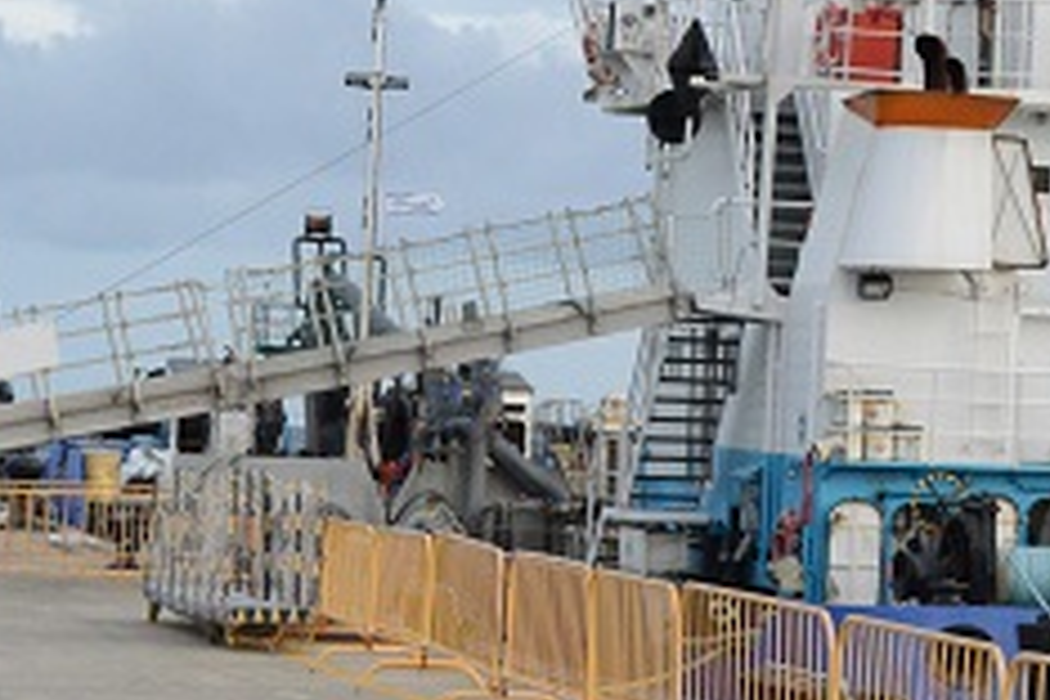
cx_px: 1295
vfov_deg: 9.6
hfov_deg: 13.9
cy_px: 171
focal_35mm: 143
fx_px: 4164
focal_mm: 27
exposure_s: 1/400
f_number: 8
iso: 1600
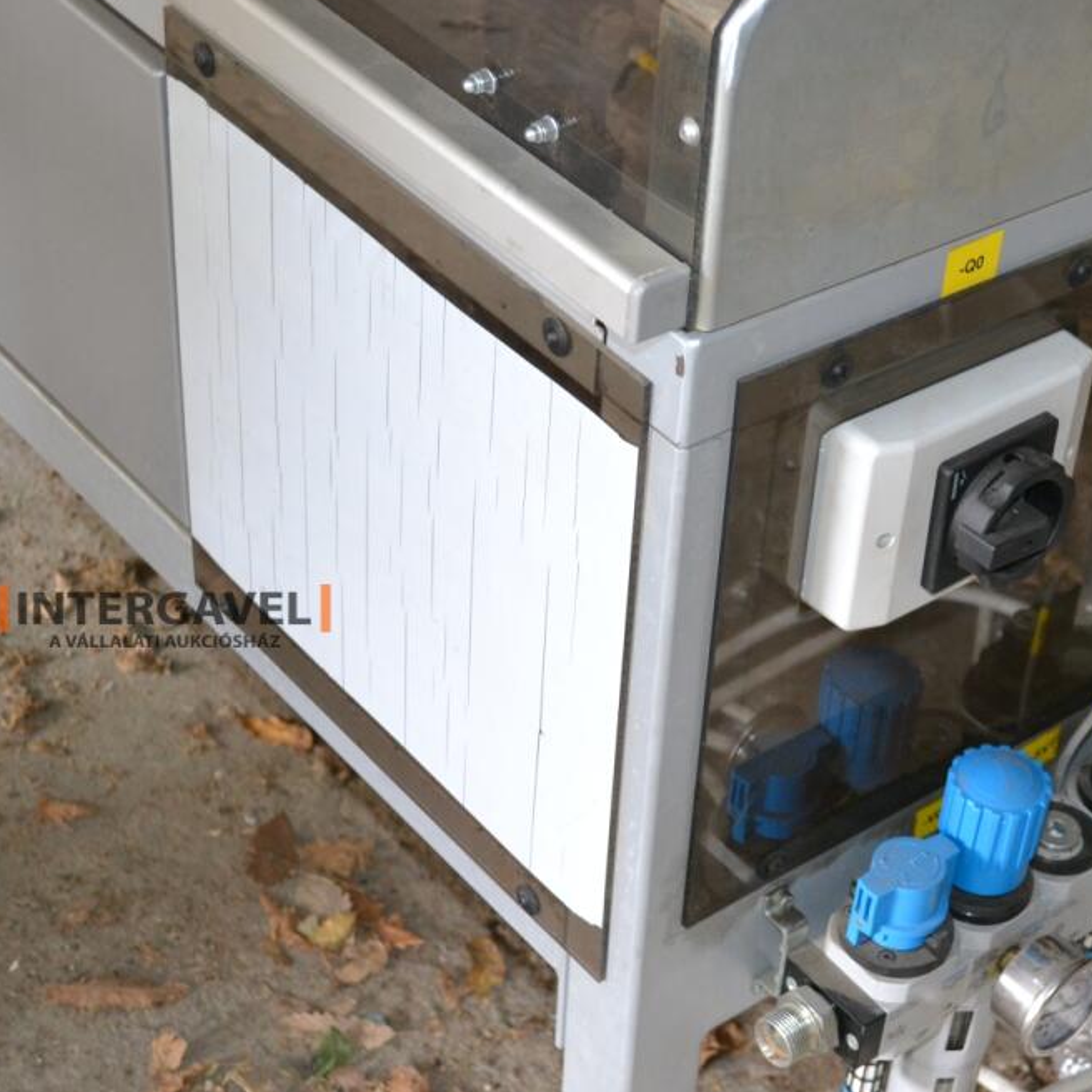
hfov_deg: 24.1
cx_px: 939
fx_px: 2498
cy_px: 639
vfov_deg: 24.6
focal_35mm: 70
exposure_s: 1/60
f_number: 4.5
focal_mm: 30
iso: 1250
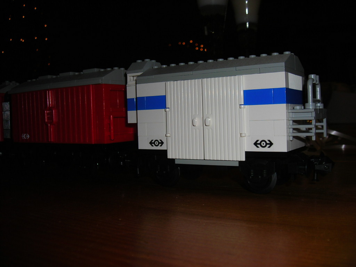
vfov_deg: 37.7
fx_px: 391
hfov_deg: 49.0
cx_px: 178
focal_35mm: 38
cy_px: 134
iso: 50
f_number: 3.2
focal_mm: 6.3
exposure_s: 1/60.1
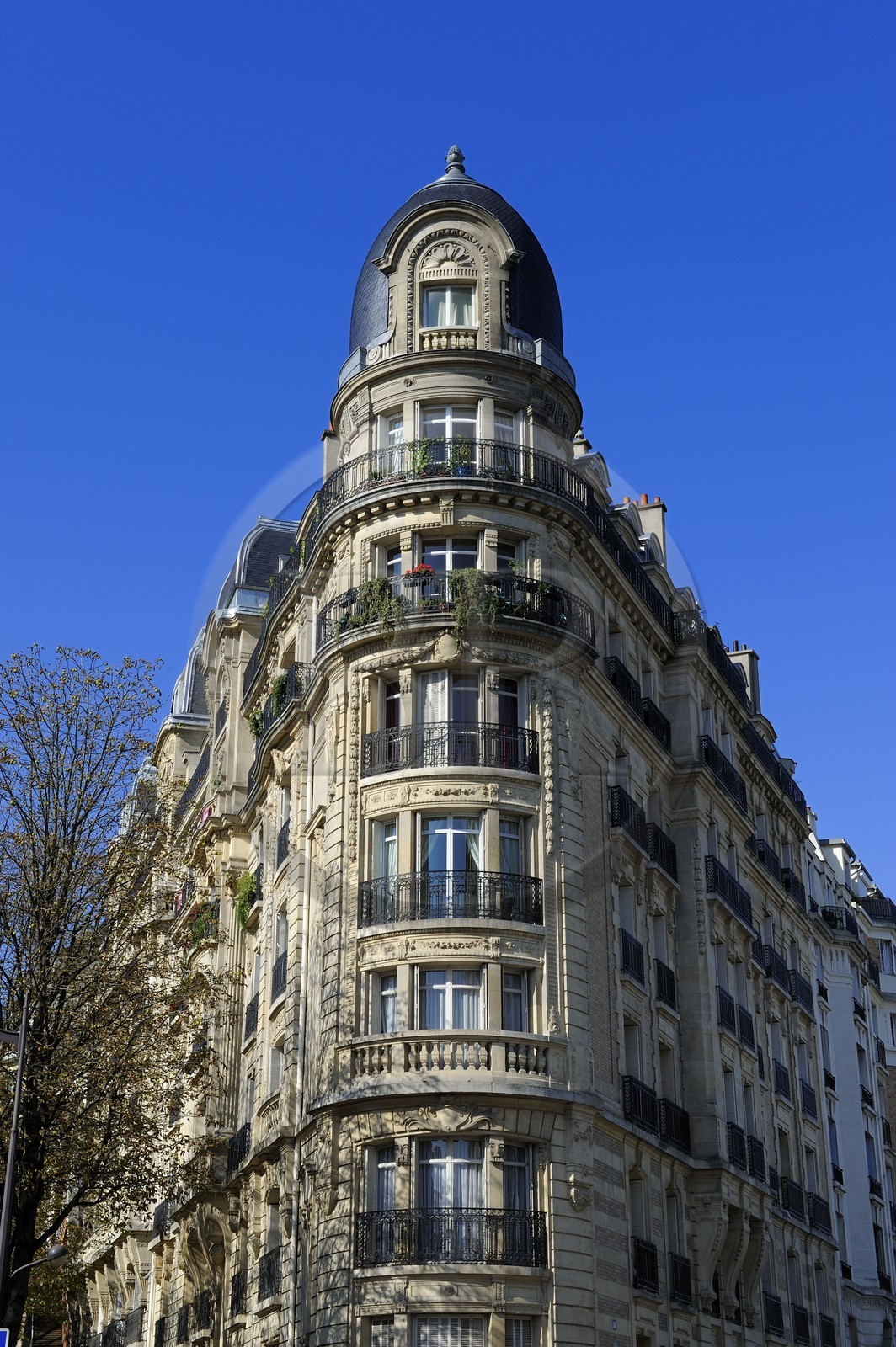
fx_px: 1945
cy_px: 674
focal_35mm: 52
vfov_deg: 38.2
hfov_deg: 25.9
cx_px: 448
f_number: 13
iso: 200
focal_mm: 52
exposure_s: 1/160
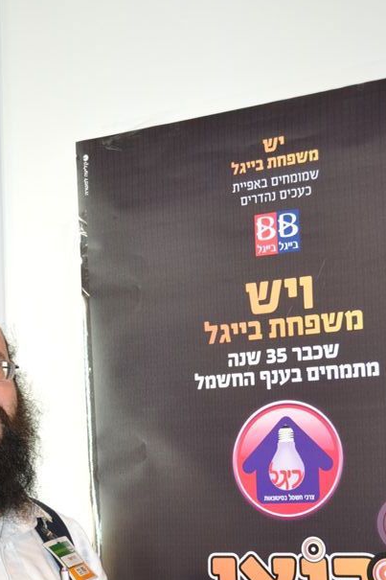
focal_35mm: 71
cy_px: 452
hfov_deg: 19.2
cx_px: 153
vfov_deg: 28.0
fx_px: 1142
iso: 400
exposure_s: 1/80
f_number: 4.5
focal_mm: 28
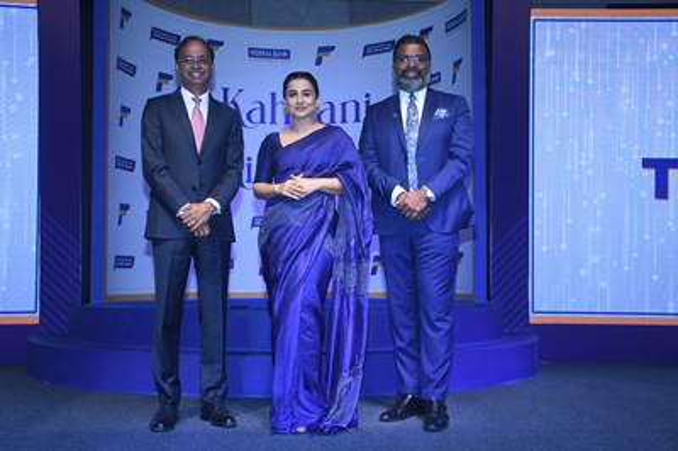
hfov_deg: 43.6
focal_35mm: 45
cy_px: 226
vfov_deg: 29.8
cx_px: 339
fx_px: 847
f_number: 5.6
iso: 500
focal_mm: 30
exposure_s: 1/200
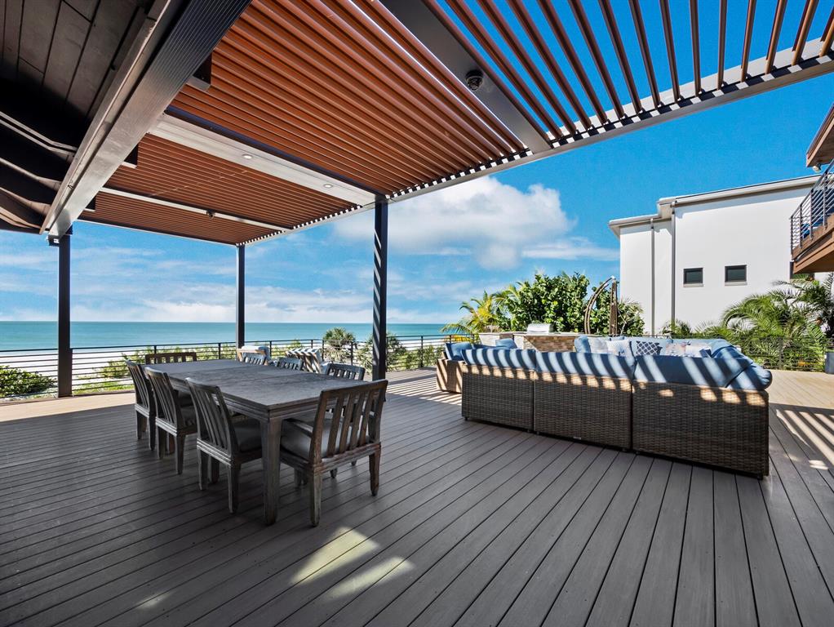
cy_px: 314
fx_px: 338
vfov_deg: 85.7
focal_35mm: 14
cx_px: 417
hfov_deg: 102.0
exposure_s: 1/30
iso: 250
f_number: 11
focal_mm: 7
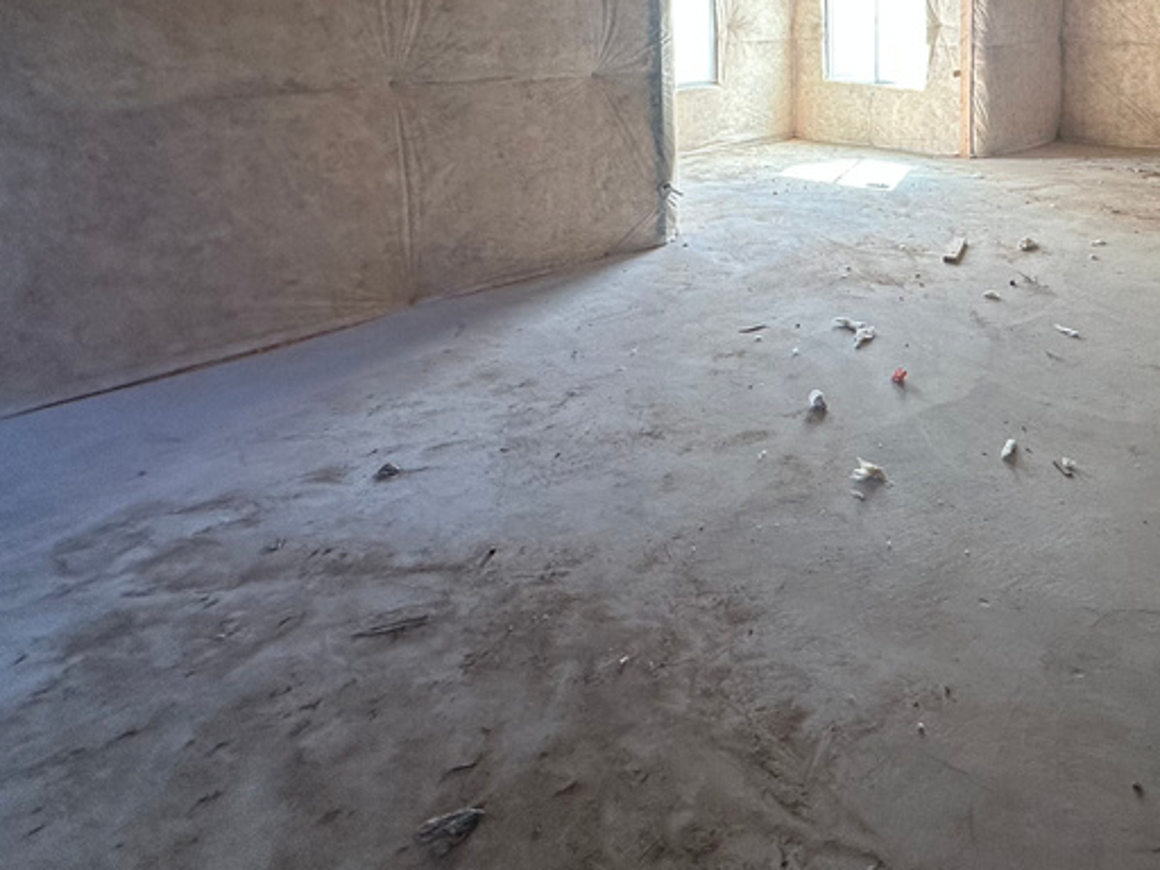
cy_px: 104
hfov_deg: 58.1
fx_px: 938
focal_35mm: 28
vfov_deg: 45.6
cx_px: 947
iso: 125
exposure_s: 1/99
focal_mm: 2.22
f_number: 2.2
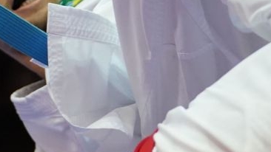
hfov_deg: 2.8
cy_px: 15
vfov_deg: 1.6
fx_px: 5584
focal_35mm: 777
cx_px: 130
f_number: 2.8
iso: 2500
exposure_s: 1/1000
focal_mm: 151
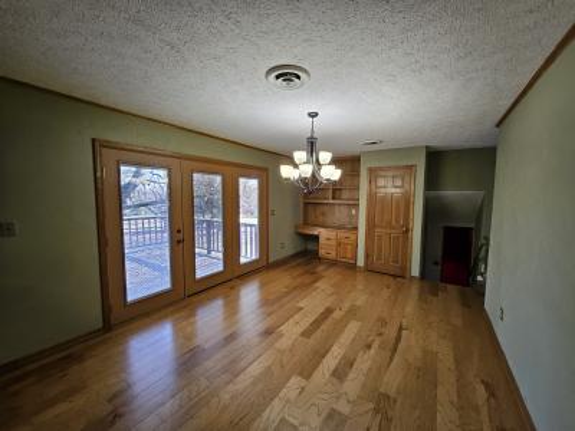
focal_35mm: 13
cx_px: 288
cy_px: 216
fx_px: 216
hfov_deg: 106.2
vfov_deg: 89.9
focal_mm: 1.74
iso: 125
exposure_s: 1/60
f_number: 2.2
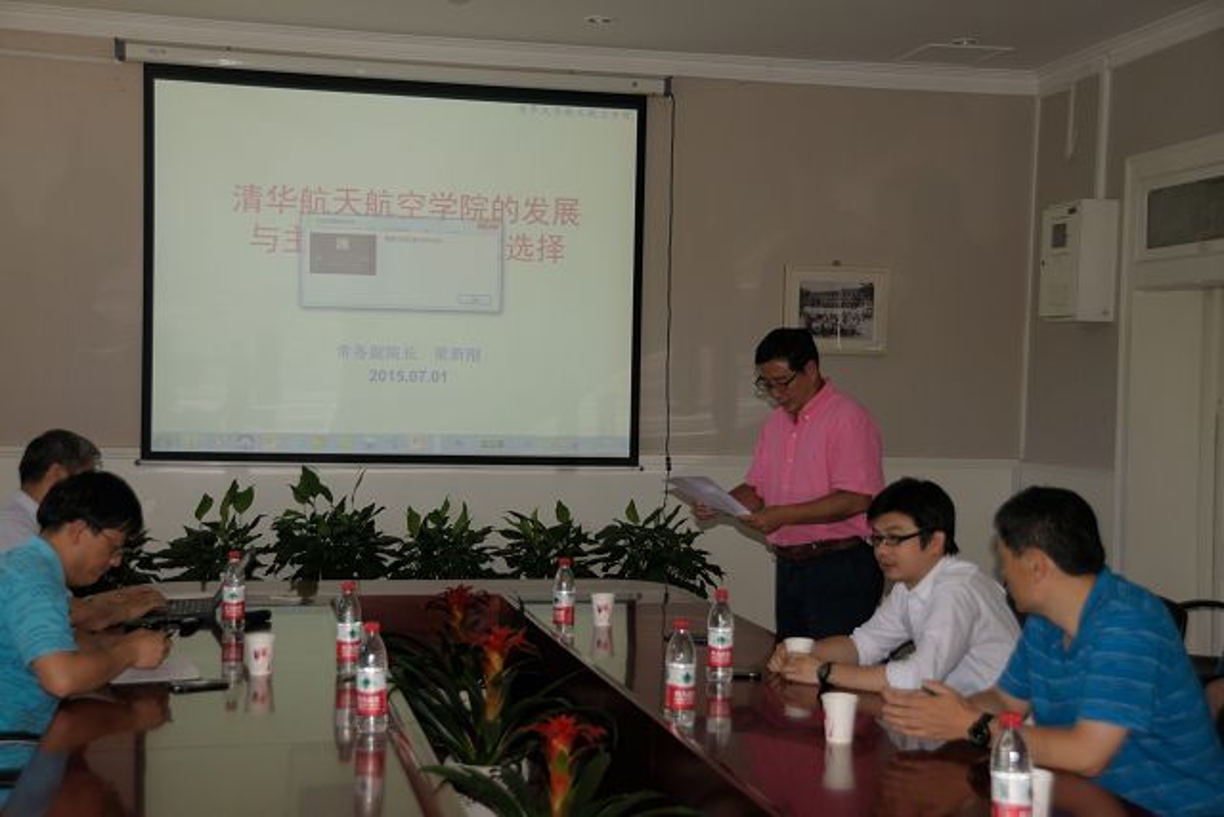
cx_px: 612
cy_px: 408
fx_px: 1734
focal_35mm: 51
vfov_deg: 26.5
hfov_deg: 38.9
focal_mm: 34
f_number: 4.2
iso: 200
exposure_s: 1/60
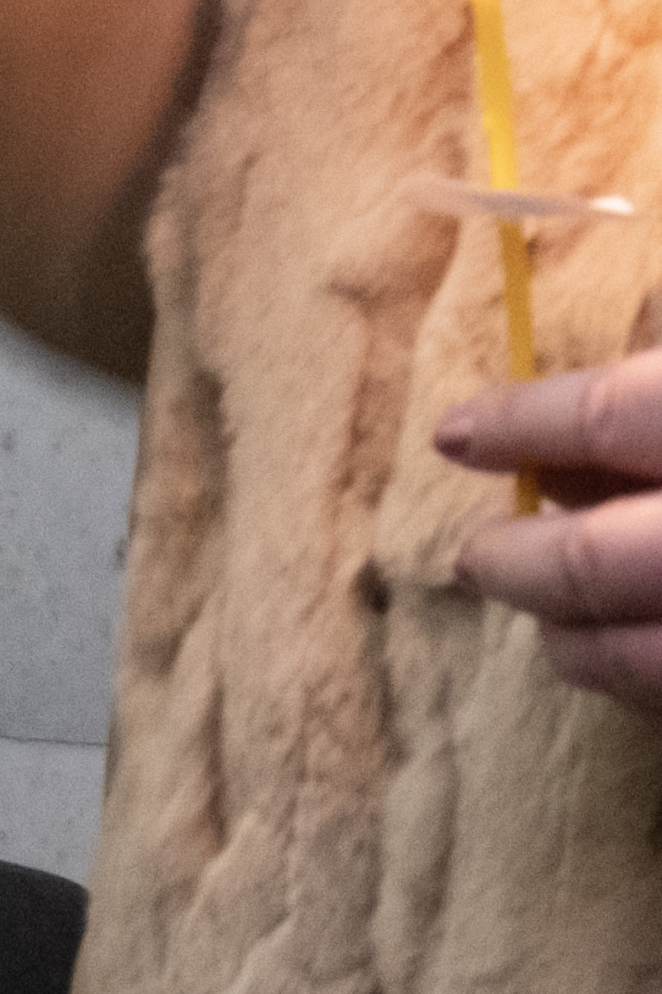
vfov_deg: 3.4
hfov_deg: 2.3
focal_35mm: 596
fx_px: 16438
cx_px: -1150
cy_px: -718
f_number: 5
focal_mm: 74.4
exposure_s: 1/25
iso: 3200
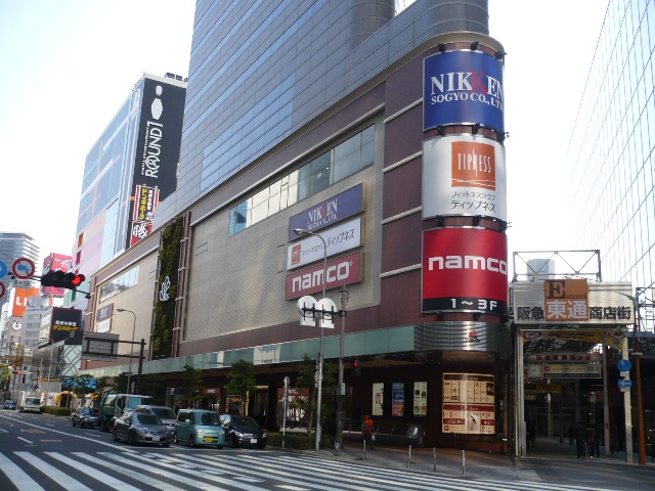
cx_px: 328
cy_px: 246
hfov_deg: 52.6
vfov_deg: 40.7
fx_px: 662
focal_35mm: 35
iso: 100
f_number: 2.8
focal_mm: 5.8
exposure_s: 1/400
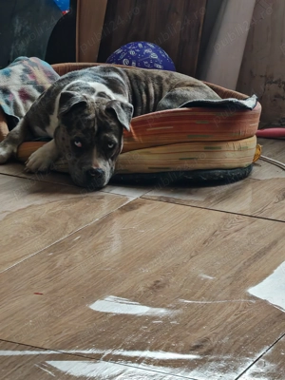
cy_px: 190
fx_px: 1943
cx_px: 142
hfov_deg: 8.4
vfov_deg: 11.2
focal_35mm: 177
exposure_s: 1/50
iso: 1600
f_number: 2.6
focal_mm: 15.38
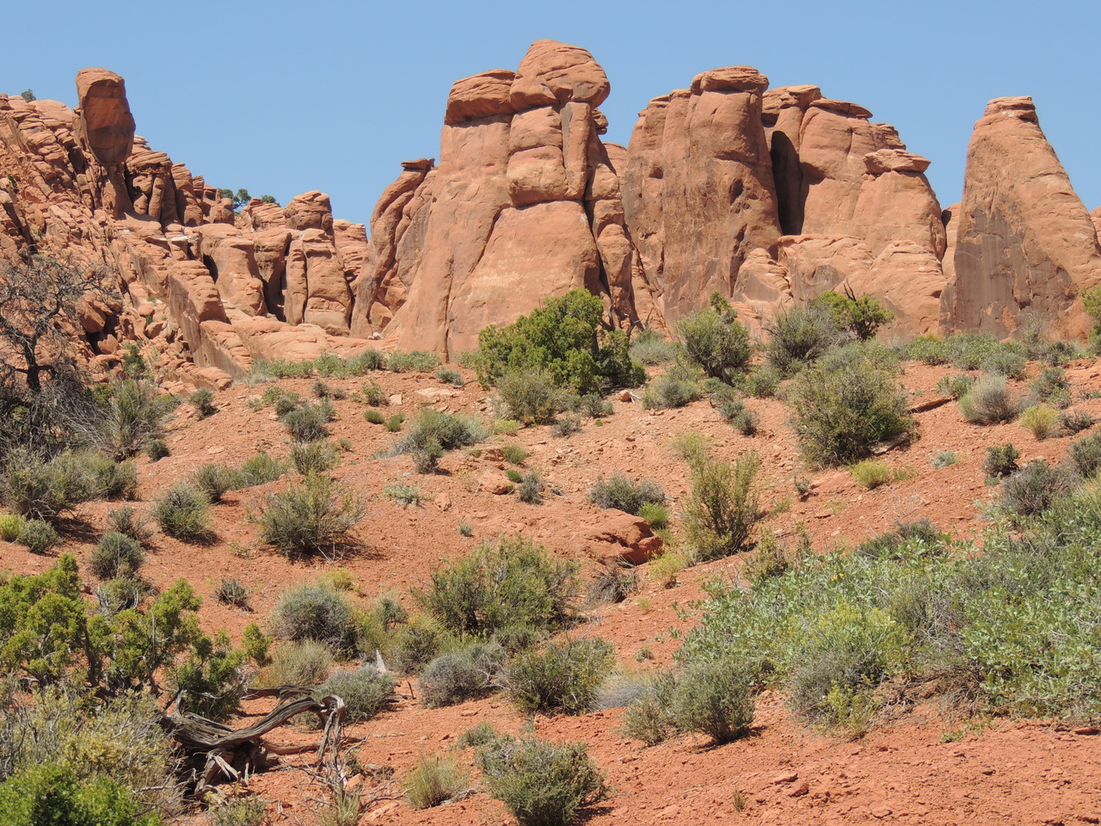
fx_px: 3340
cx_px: 550
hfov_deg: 18.7
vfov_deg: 14.1
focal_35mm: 105
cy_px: 413
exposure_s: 1/640
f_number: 4.2
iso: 100
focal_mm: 18.7
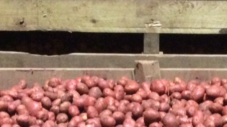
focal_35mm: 99
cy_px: 108
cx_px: 172
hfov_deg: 21.4
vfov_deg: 12.1
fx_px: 596
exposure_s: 1/17
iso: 500
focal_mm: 3.3
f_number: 2.4
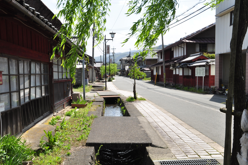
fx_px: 227
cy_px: 82
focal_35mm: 33
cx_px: 124
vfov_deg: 39.9
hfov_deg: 57.3
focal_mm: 22
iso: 320
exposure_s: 1/200
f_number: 13
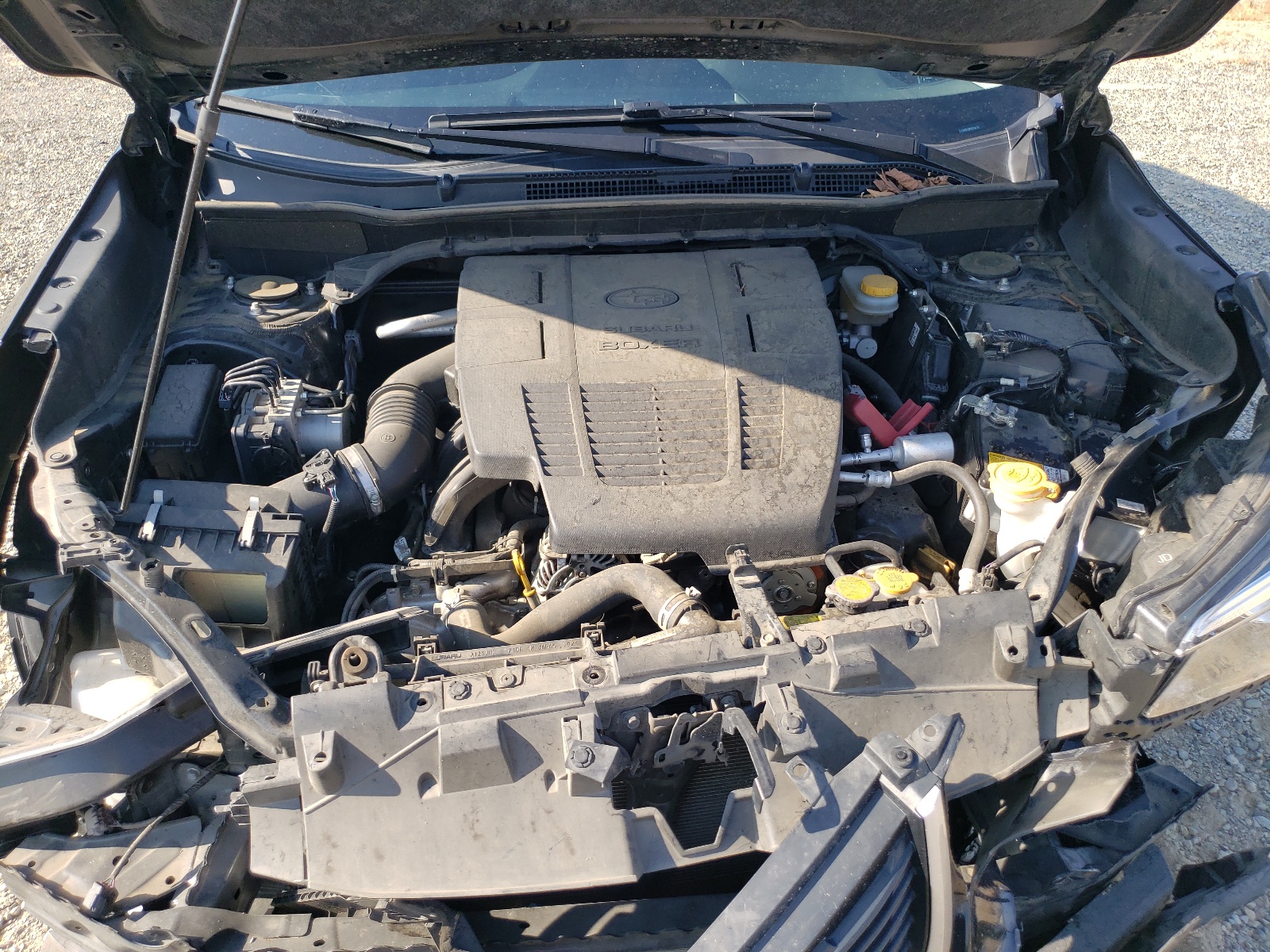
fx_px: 954
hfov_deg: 67.3
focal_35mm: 26
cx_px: 635
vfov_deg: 53.1
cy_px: 476
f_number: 1.5
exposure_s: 1/833
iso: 50
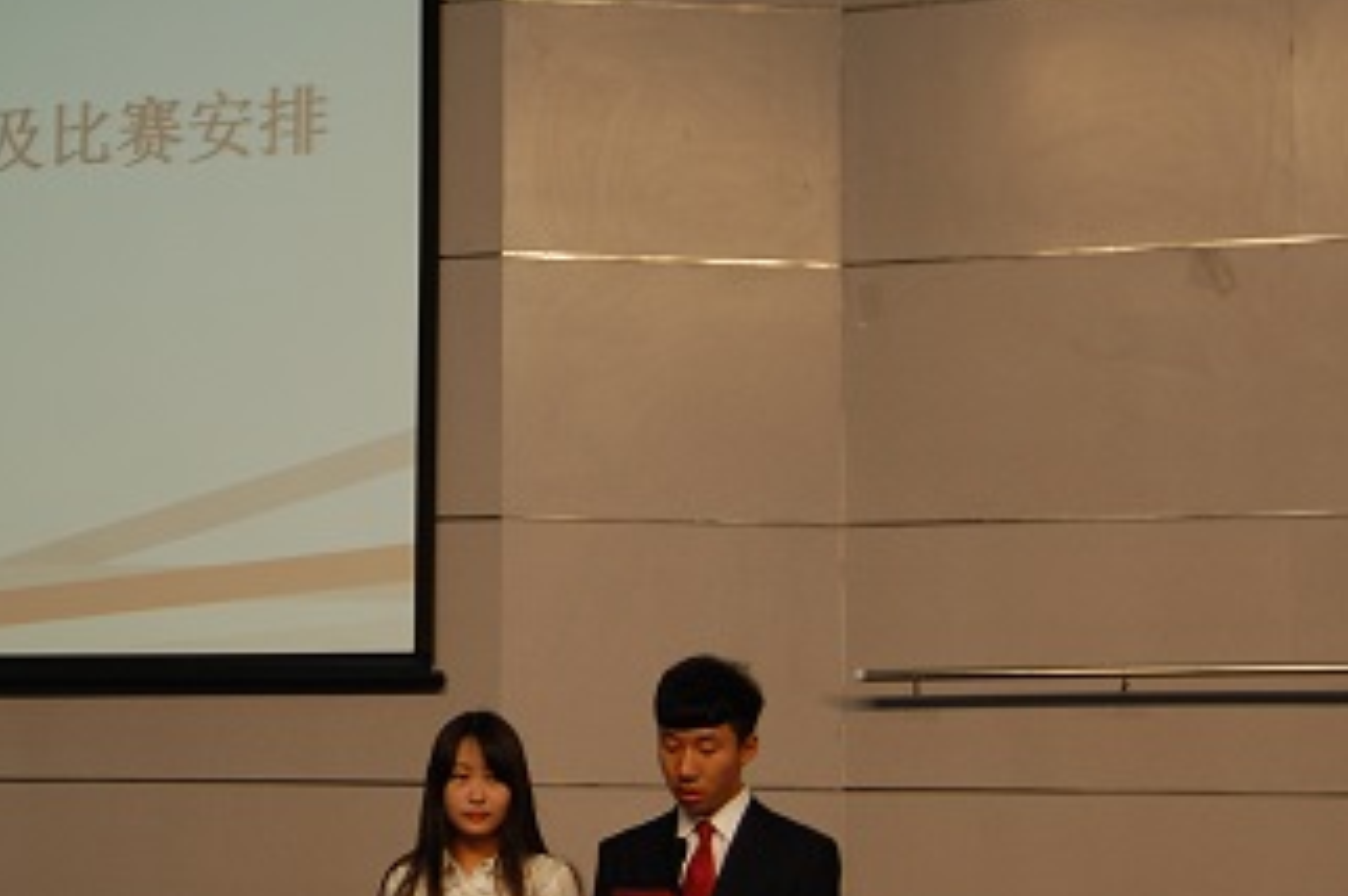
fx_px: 3252
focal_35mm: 87
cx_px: 218
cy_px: 456
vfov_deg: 15.7
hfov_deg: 23.0
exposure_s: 1/40
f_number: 4.5
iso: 400
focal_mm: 31
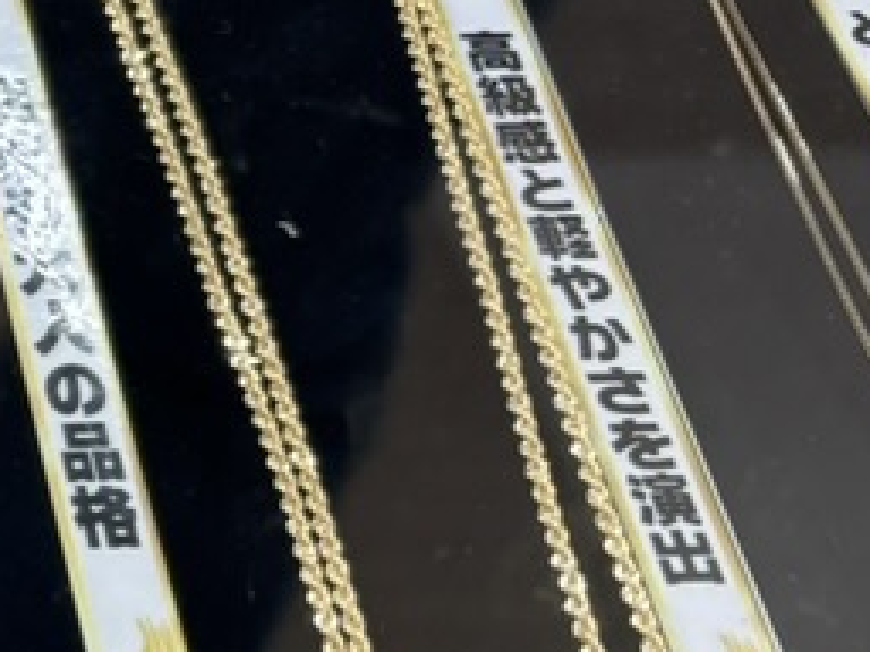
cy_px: 428
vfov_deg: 14.2
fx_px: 2614
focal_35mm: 104
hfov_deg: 15.7
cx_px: -778
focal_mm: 5.96
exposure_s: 1/50
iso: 80
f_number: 1.6
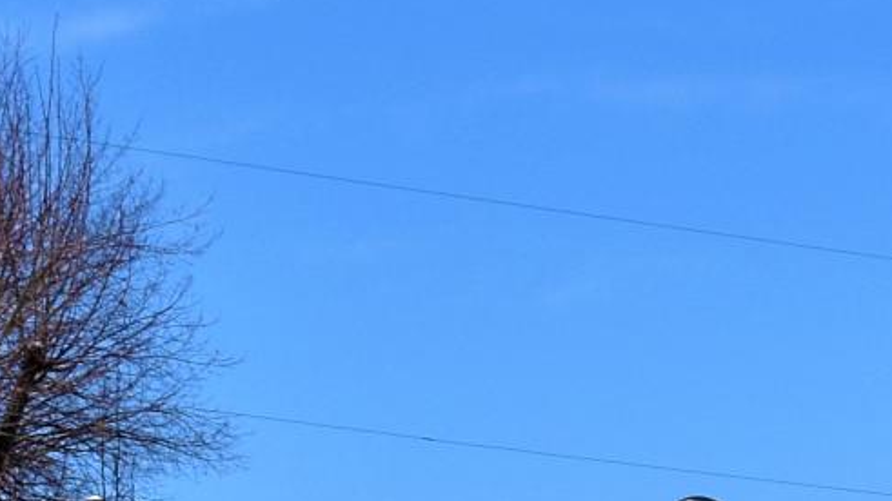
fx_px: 4990
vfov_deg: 5.6
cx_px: 1755
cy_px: 1076
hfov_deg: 9.6
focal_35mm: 211
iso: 200
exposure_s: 1/640
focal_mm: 22
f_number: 13
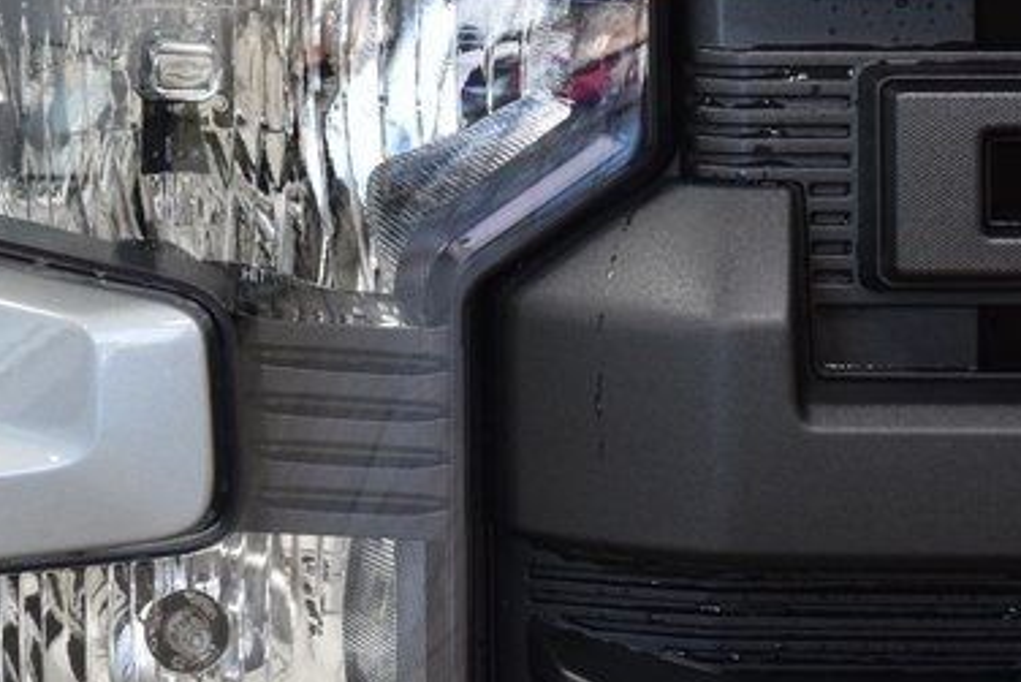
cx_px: 282
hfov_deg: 7.2
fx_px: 8114
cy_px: 376
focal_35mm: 286
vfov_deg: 4.8
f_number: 7.1
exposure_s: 1/30
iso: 1400
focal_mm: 70
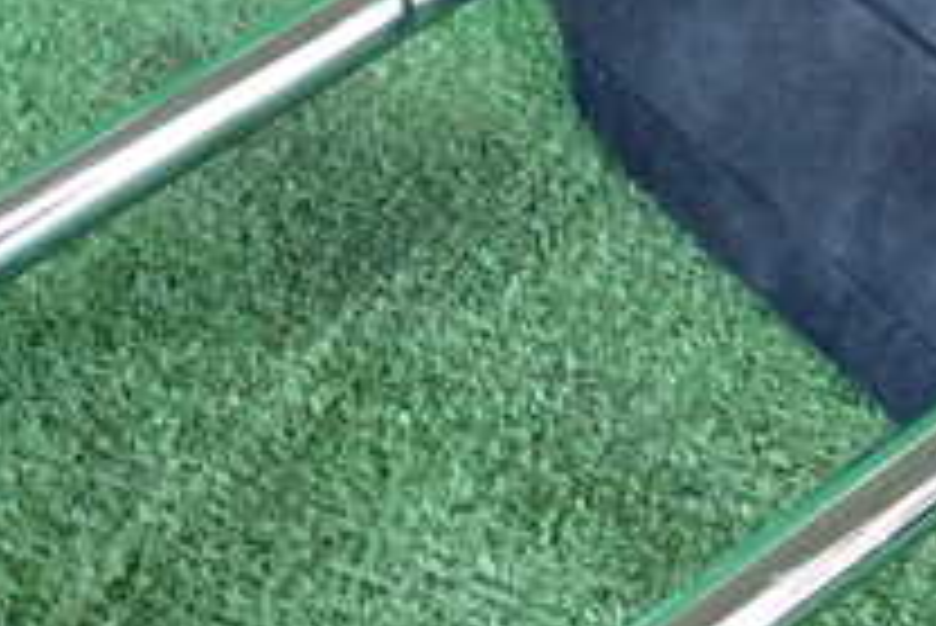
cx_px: 580
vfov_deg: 18.2
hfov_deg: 26.9
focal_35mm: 75
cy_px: 423
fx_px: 1951
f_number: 2
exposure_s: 1/50
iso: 200
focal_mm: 4.5
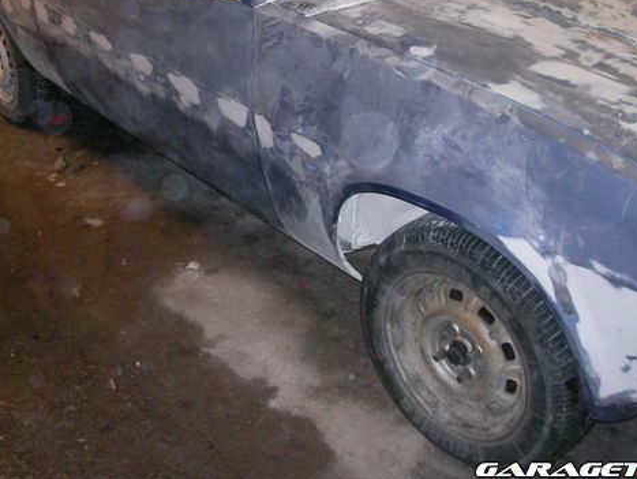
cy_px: 156
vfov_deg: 27.9
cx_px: 273
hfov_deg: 36.7
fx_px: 958
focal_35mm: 52
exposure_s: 1/30
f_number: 3.3
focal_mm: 6.3
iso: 159
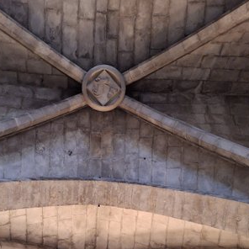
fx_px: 269
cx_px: 100
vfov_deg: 48.5
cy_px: 175
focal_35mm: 33
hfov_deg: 49.4
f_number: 1.8
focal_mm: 5.54
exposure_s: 1/17
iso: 1250
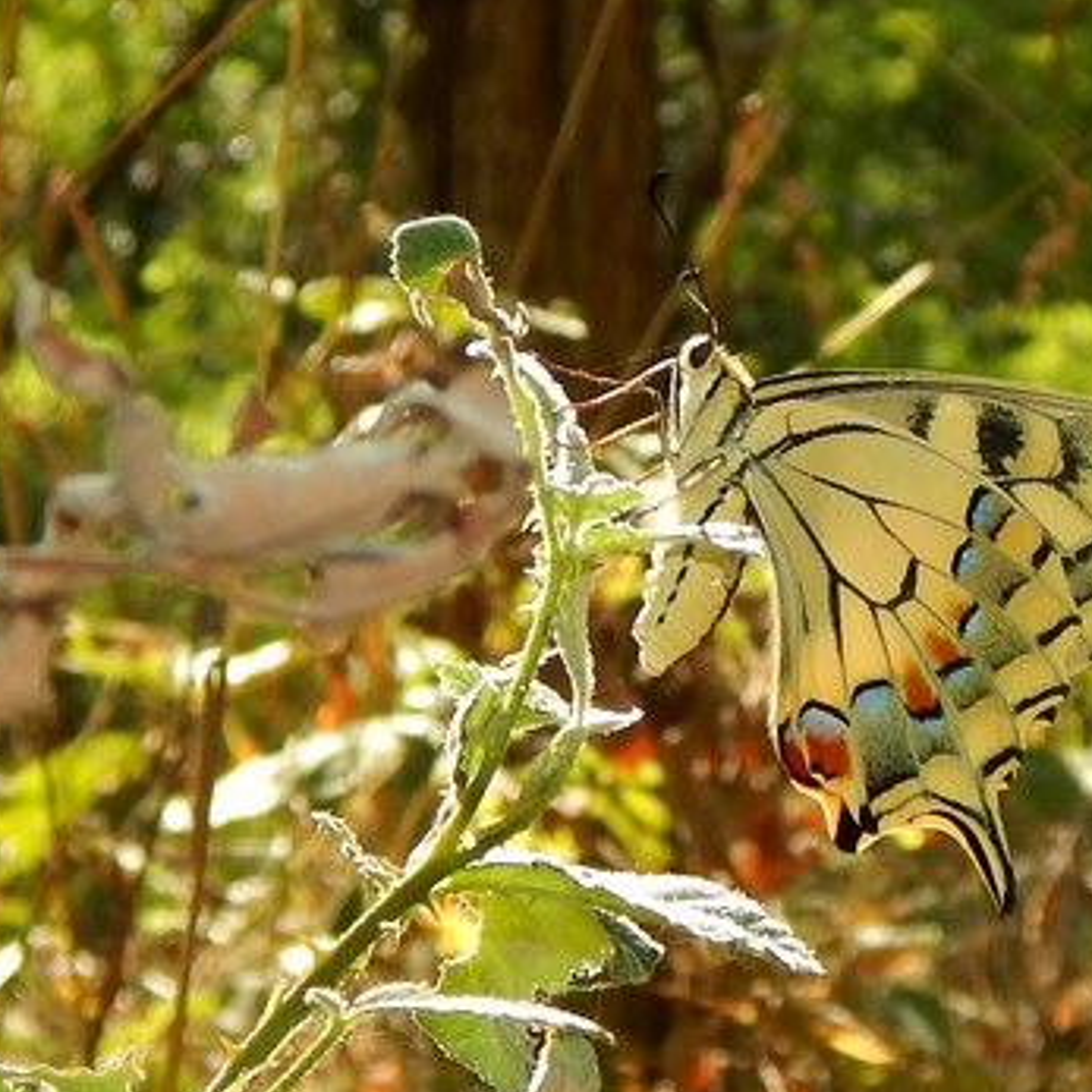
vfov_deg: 15.5
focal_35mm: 112
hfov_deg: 15.5
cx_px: 356
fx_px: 3997
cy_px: 308
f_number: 3.8
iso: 125
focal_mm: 9.7
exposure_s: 1/200
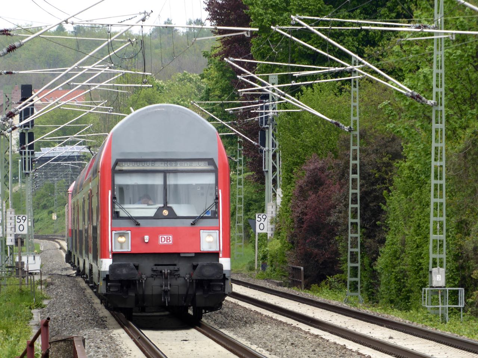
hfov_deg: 3.8
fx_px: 7139
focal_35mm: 517
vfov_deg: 2.9
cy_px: 179
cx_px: 239
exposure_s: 1/100
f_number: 6
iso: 100
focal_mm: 83.4
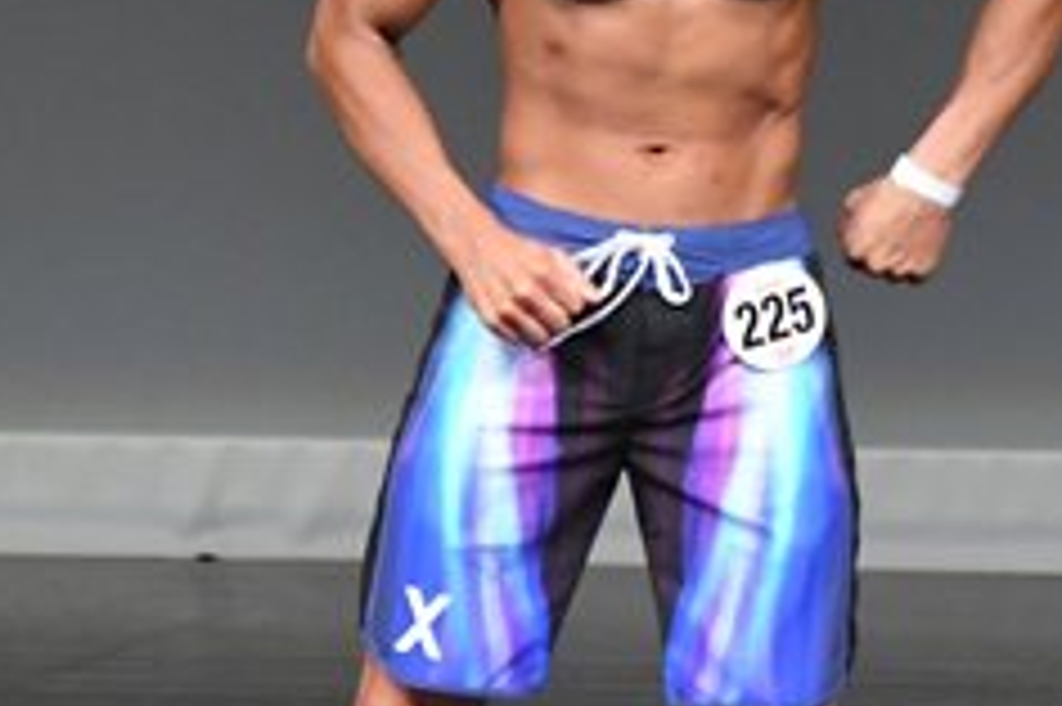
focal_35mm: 1033
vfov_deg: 1.3
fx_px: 30451
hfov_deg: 2.0
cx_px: 637
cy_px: 301
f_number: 5.6
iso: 5000
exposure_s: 1/400
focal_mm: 210
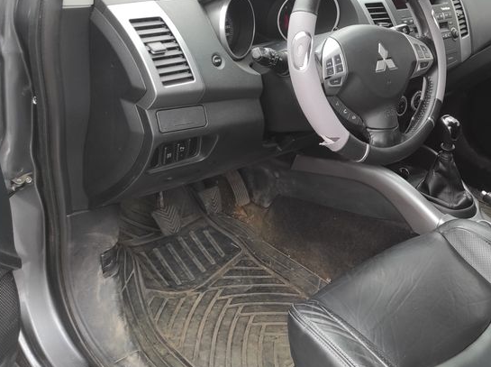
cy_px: 125
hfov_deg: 38.0
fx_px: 666
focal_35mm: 47
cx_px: 434
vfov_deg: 30.6
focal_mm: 5.43
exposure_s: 1/126
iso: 100
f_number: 1.89
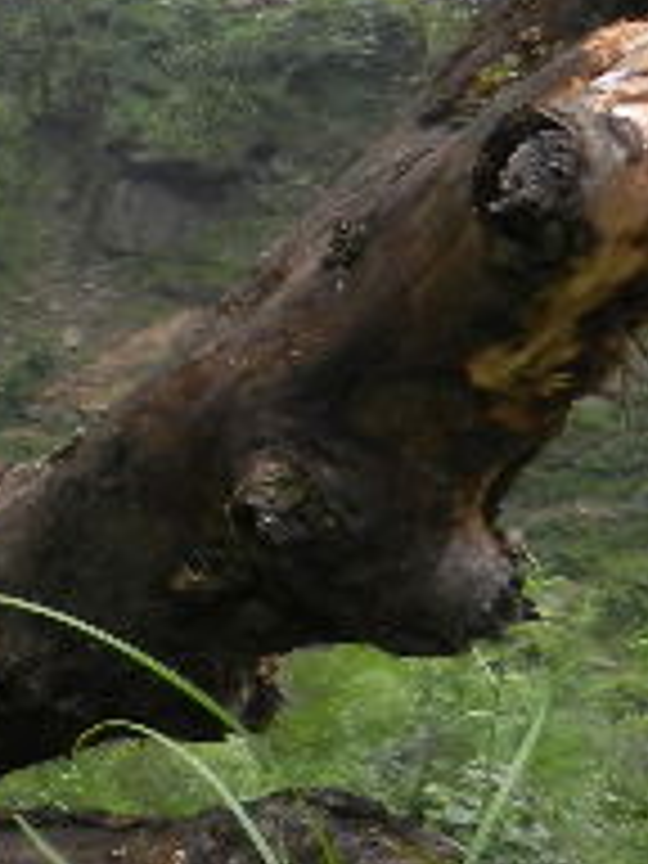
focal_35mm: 104
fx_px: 2596
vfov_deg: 18.6
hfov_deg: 11.3
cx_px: -1004
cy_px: 94
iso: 160
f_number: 3.5
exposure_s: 1/160
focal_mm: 4.5
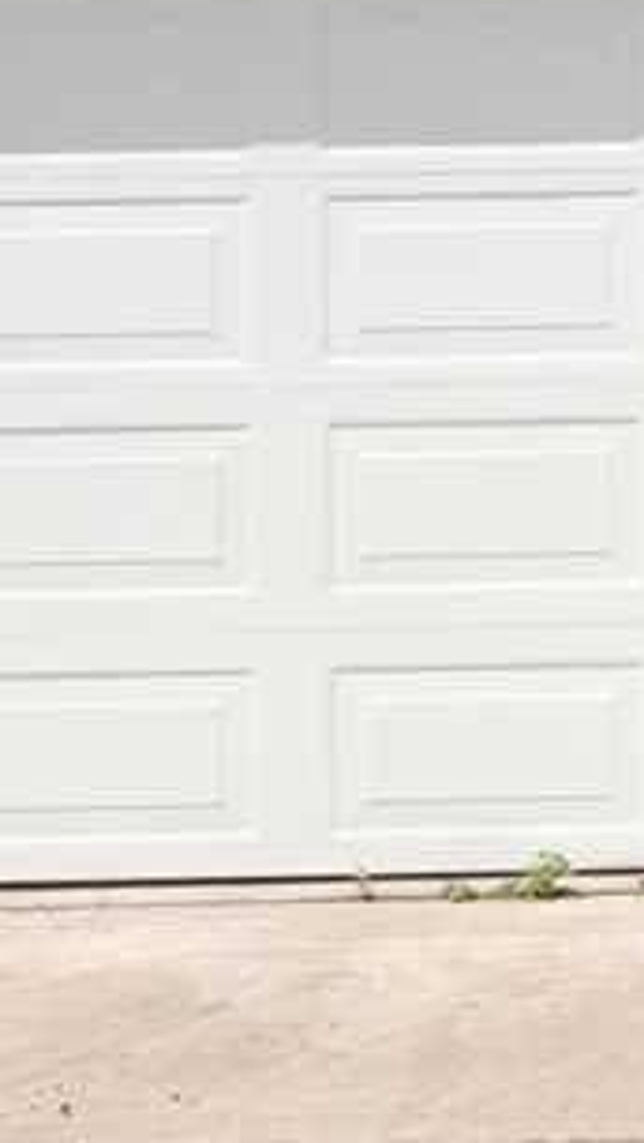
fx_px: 14059
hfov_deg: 2.5
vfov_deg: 4.6
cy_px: -296
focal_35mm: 464
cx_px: 3624
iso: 100
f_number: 4
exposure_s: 1/800
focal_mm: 16.31
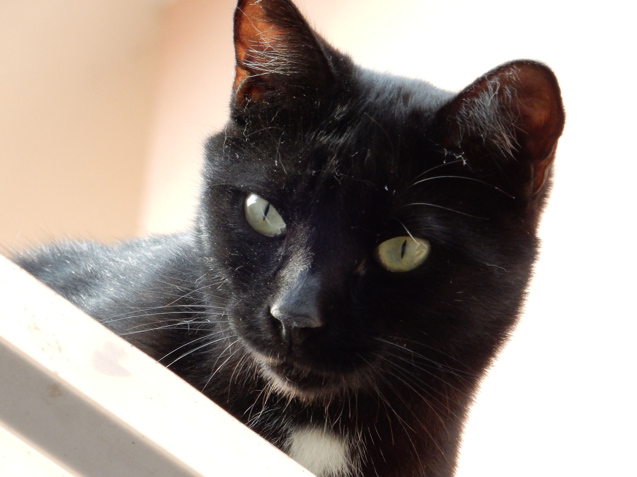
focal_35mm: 271
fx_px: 4987
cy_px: 238
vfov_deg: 5.5
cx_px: 318
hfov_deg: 7.3
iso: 400
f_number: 6.3
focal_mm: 48.4
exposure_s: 1/160
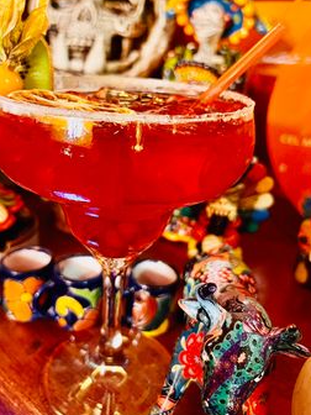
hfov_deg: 42.9
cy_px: 172
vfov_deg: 55.1
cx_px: 138
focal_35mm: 33
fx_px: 395
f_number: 1.5
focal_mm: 5.7
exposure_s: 1/25
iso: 500
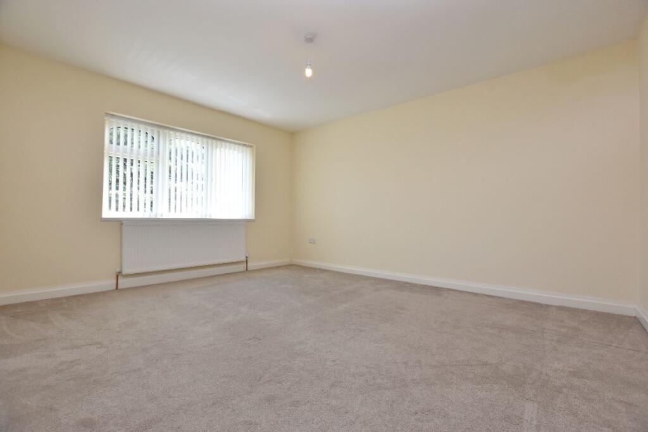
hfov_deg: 100.4
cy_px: 216
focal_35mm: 15
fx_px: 270
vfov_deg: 77.3
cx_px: 324
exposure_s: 1/200
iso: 360
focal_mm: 10
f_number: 5
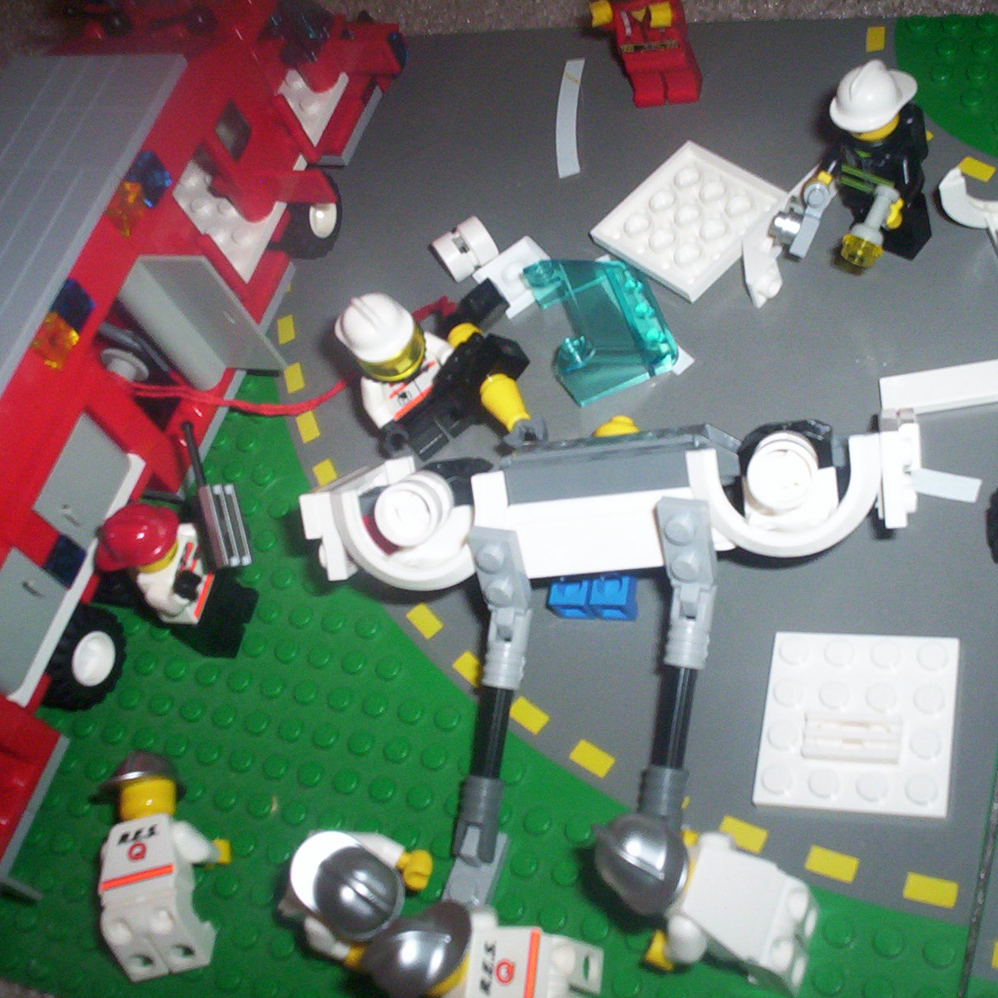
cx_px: 551
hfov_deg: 37.5
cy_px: 501
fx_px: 1468
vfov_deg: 37.6
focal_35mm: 45
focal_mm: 4.99
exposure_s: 1/60
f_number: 4.5
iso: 140
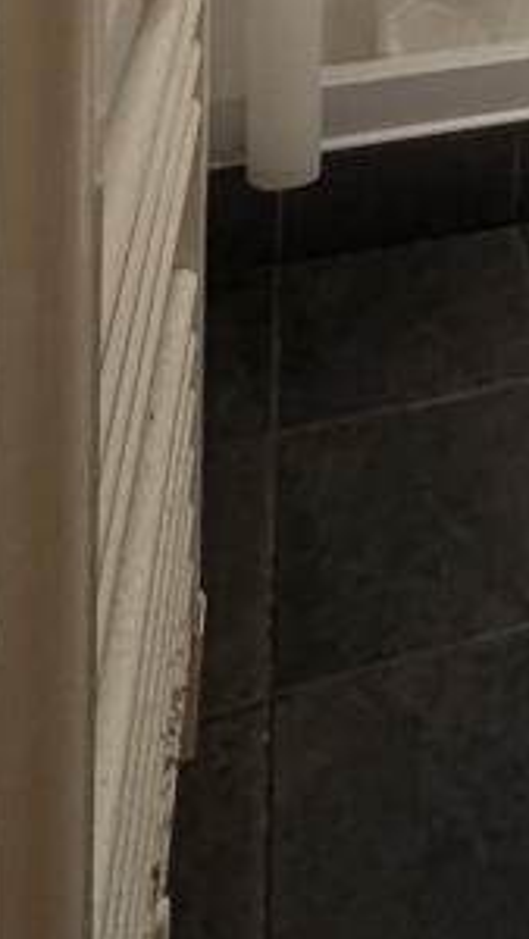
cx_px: 732
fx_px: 1295
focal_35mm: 52
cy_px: -532
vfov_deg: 26.3
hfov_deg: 20.6
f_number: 2.2
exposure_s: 1/50
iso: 320
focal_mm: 2.22
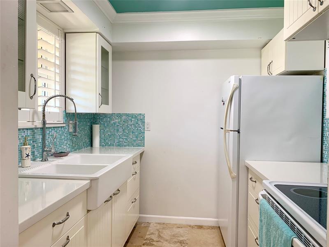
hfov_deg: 67.3
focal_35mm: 26
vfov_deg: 53.1
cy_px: 124
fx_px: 247
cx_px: 164
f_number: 1.8
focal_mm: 4.25
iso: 64
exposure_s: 1/60
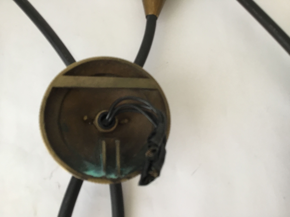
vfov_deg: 45.4
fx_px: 260
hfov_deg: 58.4
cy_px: 108
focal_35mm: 31
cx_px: 145
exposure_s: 1/30
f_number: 2.4
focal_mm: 3.3
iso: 25
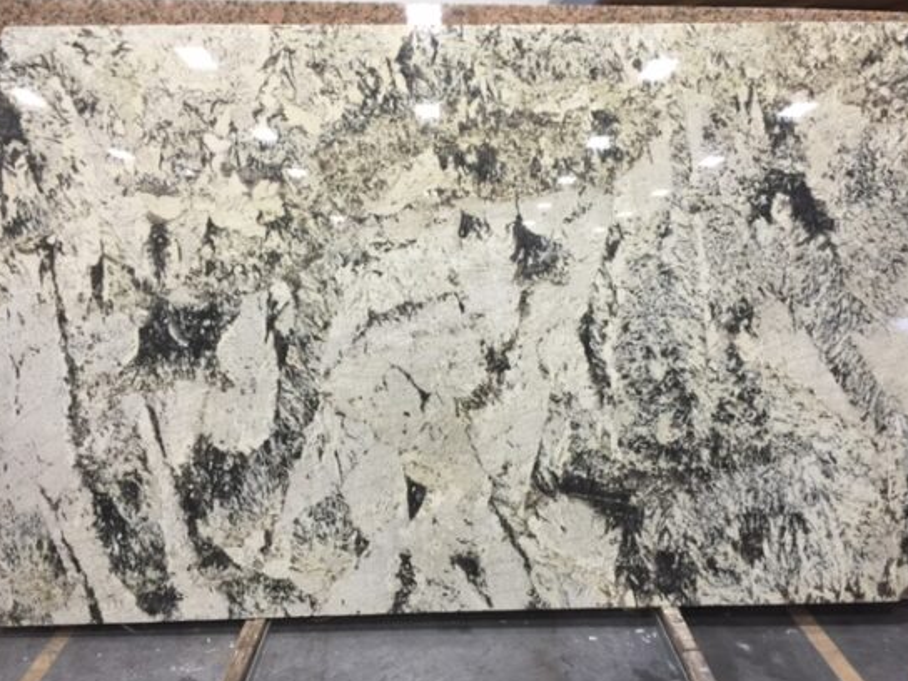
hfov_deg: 56.8
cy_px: 319
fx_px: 839
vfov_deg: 44.1
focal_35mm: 32
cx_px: 462
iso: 32
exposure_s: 1/15
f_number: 2.2
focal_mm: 4.15
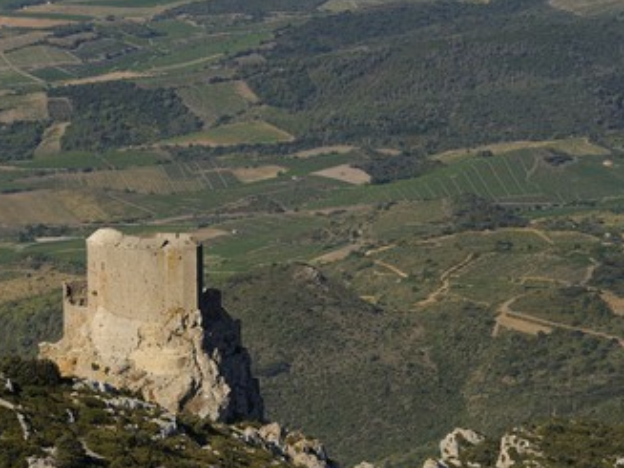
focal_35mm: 210
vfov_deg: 7.1
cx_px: 281
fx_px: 3784
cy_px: 264
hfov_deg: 9.4
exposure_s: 1/1000
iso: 400
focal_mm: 170
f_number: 9
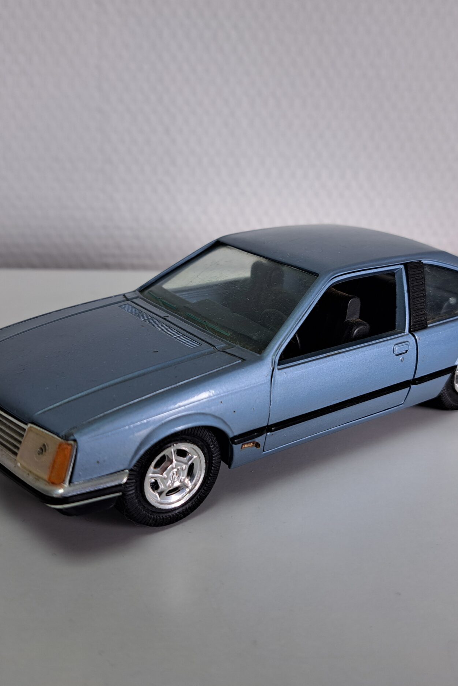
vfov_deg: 55.8
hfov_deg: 38.9
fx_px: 649
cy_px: 338
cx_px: 234
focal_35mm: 34
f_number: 1.8
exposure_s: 1/100
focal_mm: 5.23
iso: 50
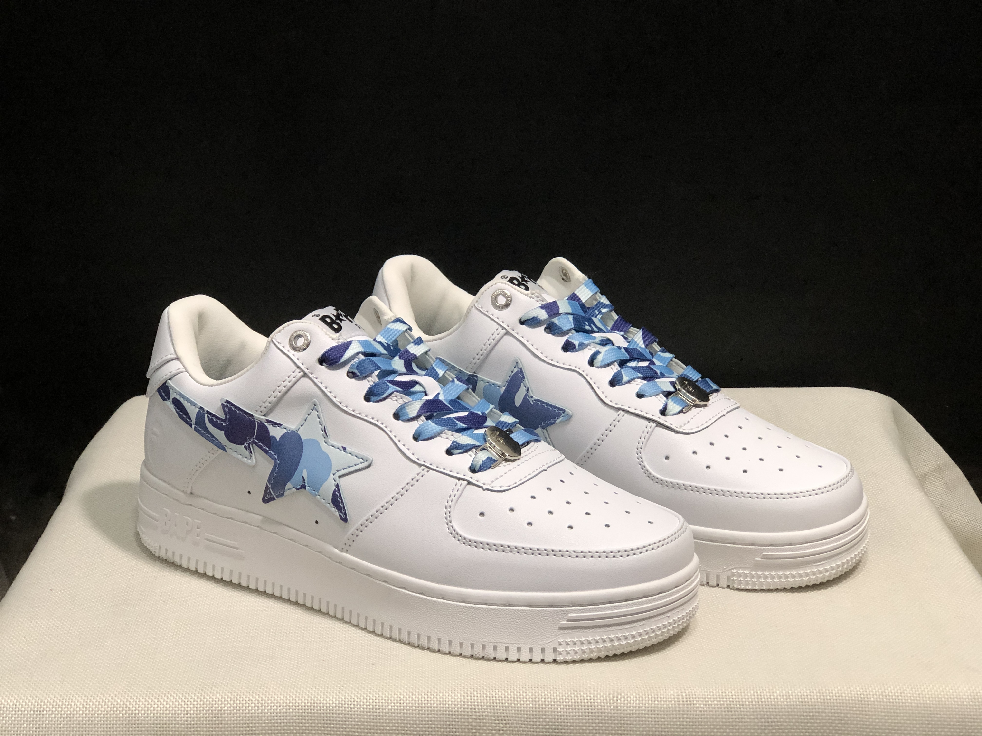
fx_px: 1617
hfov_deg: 33.8
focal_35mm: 57
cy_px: 368
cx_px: 491
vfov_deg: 25.7
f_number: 2.8
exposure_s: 1/30
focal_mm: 6.6
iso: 64
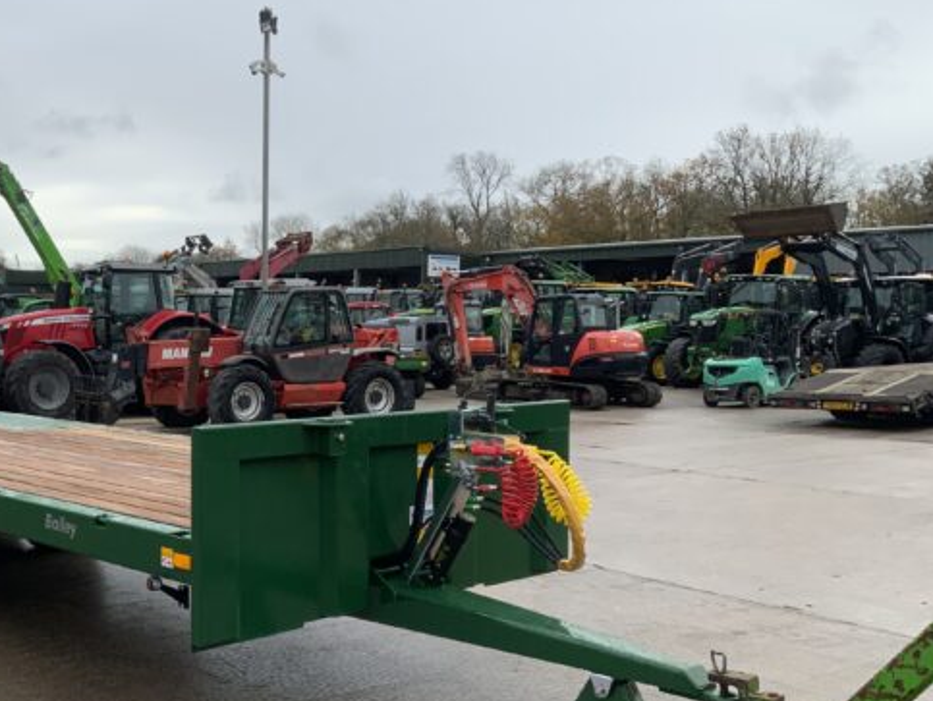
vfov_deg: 32.2
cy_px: 393
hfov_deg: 40.9
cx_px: 238
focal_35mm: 45
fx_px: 1214
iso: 16
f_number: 1.8
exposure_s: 1/478
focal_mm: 3
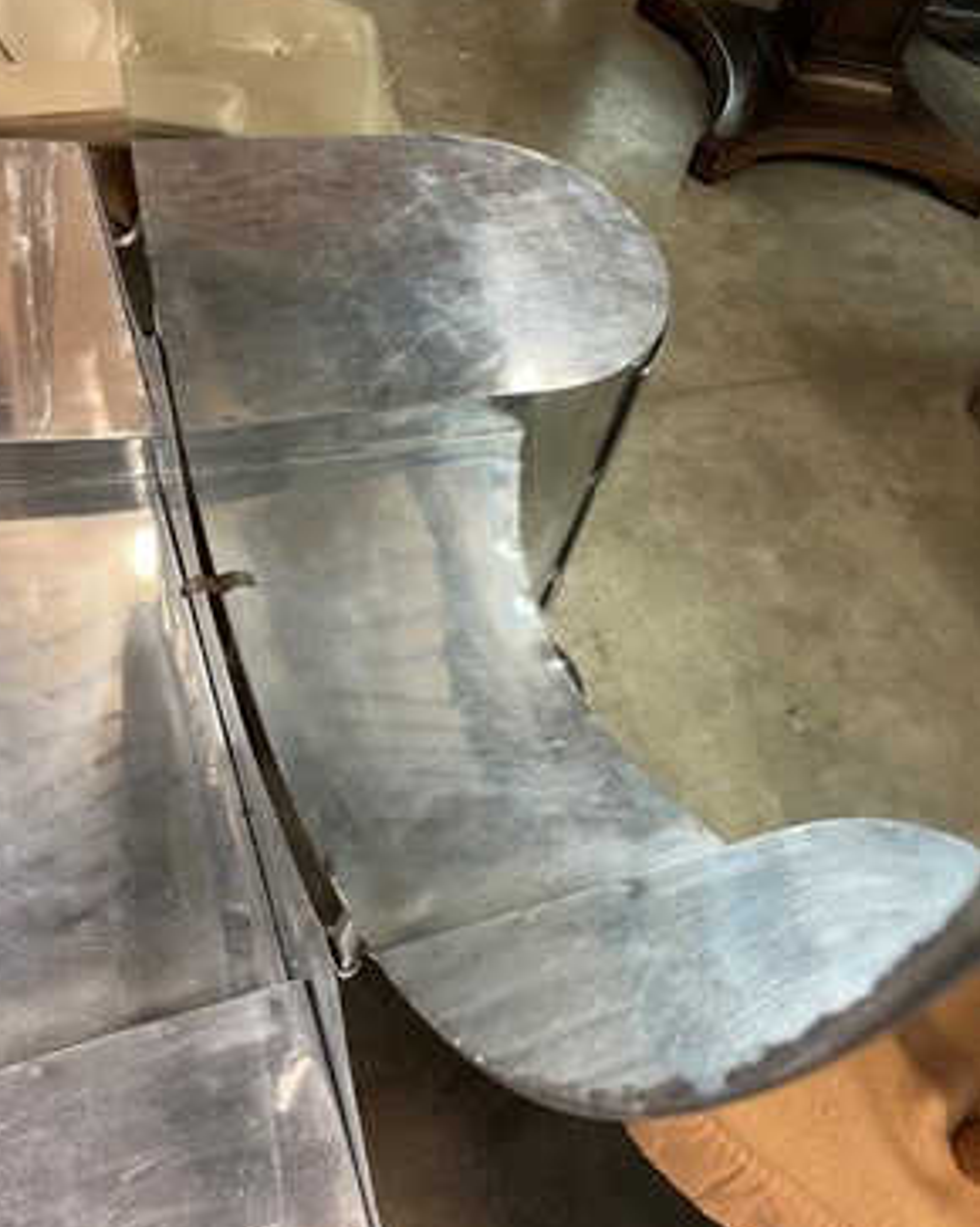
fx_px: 1016
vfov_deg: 62.2
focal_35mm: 28
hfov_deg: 51.5
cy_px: 629
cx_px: 480
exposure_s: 1/50
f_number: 1.6
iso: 160
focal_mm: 5.1
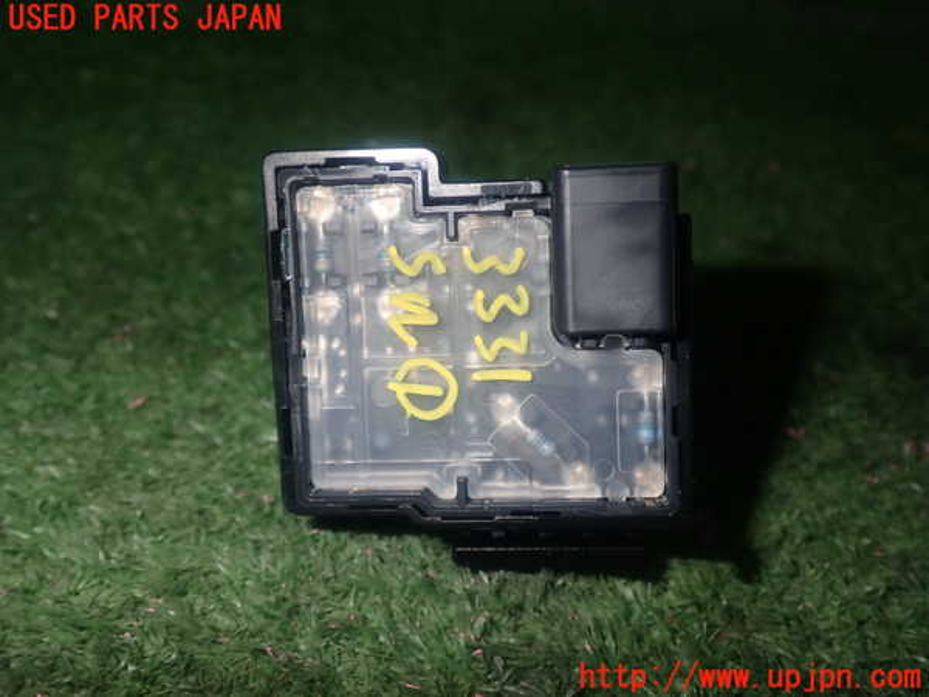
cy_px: 348
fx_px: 1020
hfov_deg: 49.0
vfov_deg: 37.7
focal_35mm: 38
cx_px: 464
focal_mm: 6.83
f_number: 8
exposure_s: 1/40
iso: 200
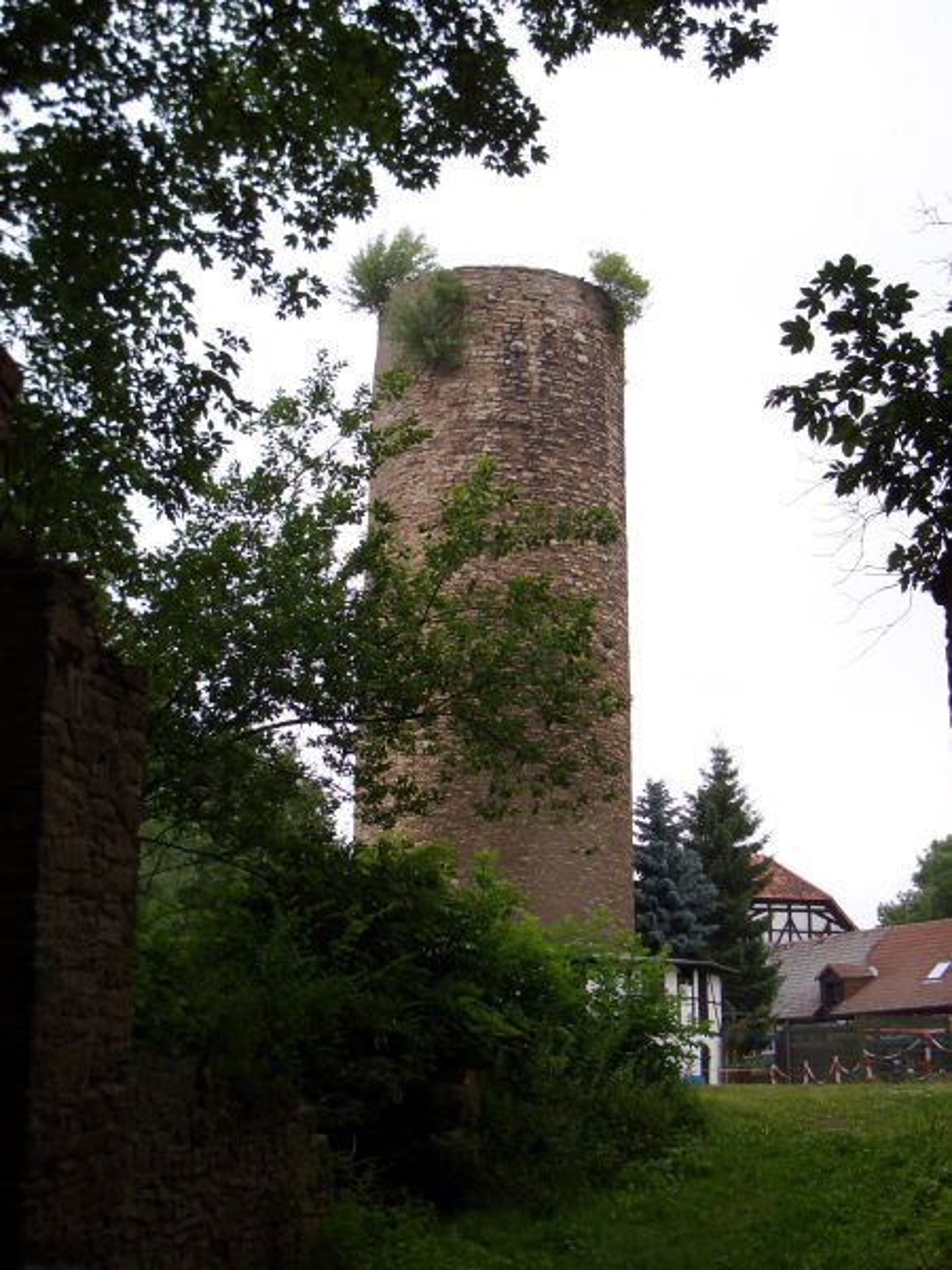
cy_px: 635
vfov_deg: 38.9
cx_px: 476
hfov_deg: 29.7
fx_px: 1797
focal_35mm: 49
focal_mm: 8.2
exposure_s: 1/250
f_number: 3.1
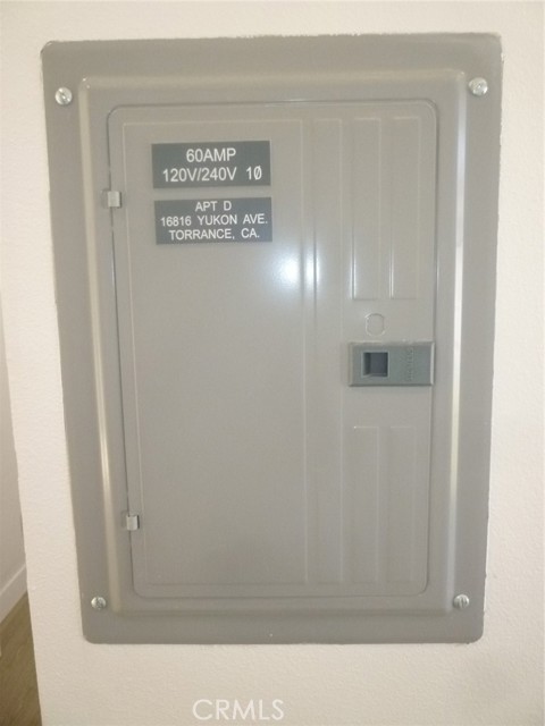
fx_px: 609
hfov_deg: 48.2
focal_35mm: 29
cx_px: 272
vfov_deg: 61.7
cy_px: 363
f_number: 3.3
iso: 400
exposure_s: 1/125
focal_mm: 5.2
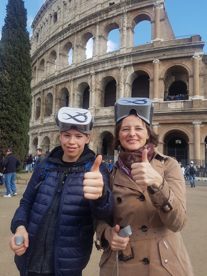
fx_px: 207
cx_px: 104
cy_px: 138
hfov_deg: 53.1
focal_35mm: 26
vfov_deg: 67.3
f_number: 1.7
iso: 50
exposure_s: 1/1132
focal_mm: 4.2
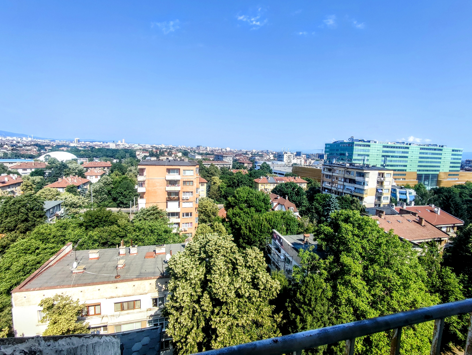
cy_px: 178
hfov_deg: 94.5
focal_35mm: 16
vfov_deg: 78.2
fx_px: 218
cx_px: 236
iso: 50
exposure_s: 1/913
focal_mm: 1.65
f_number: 2.2
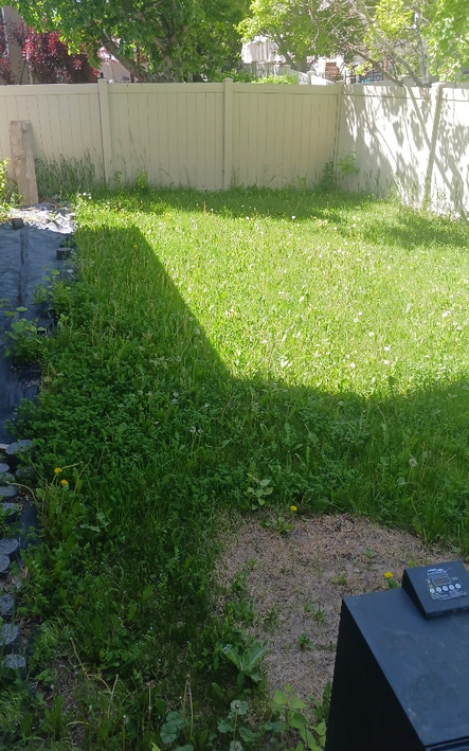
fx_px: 634
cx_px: 192
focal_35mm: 31
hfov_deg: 40.4
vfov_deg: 61.2
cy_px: 371
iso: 40
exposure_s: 1/120
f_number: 1.8
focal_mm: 4
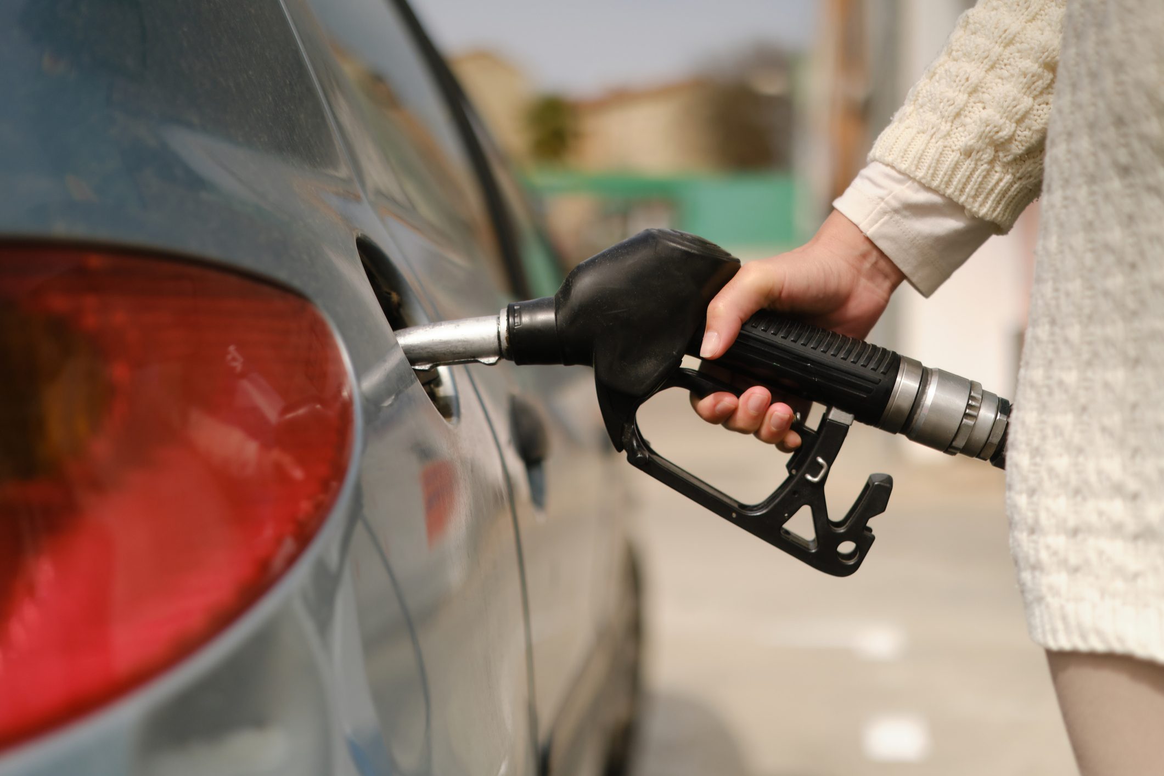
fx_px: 1617
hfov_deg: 39.6
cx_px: 582
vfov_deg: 27.0
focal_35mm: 50
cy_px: 388
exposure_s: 1/8000
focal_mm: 33
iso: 160
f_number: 1.4
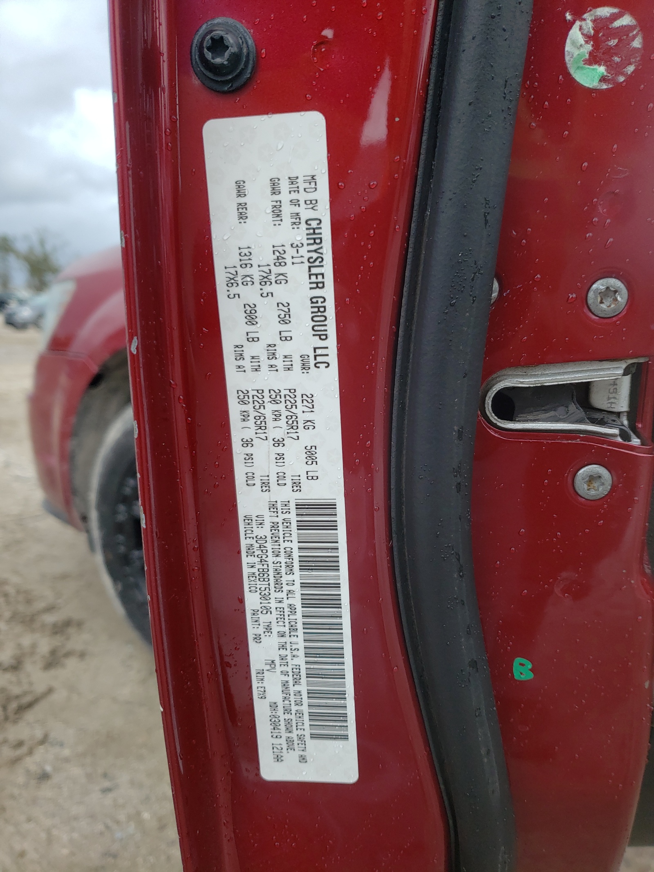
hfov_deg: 53.1
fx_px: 655
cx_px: 327
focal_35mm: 26
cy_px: 436
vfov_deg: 67.3
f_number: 1.5
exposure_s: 1/769
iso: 50
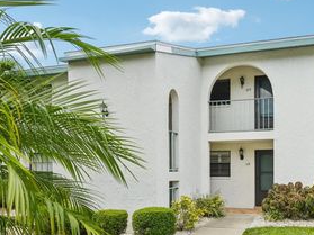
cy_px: 155
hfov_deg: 56.1
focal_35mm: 31
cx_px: 227
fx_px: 281
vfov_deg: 44.8
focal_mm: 18
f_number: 8
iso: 400
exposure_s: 1/640
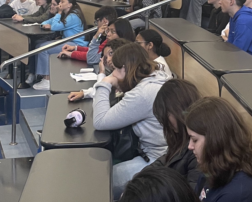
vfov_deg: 17.5
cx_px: 194
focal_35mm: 83
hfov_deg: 22.8
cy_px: -48
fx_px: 619
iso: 125
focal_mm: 4.2
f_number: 1.6
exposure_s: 1/50
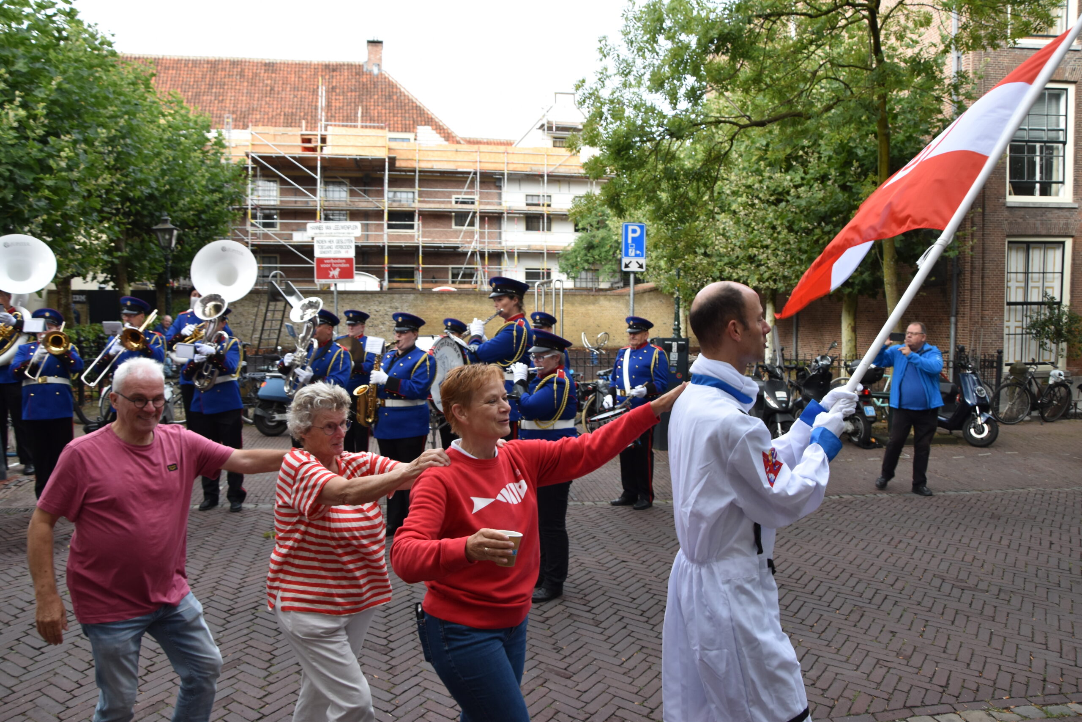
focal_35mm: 27
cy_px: 361
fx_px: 811
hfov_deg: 67.4
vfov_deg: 47.9
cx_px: 541
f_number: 6.3
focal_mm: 18
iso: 400
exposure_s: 1/160
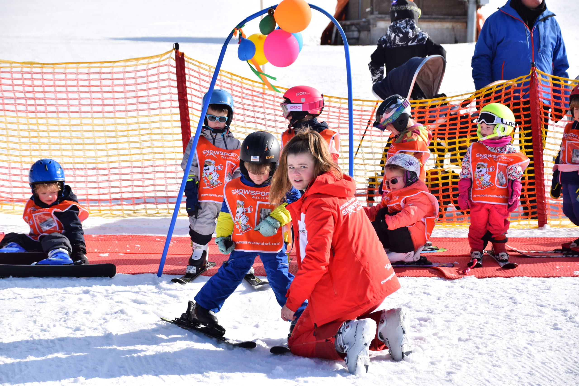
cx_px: 290
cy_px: 193
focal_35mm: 112
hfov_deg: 18.2
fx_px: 1809
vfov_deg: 12.2
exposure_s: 1/2000
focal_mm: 75
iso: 400
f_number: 8
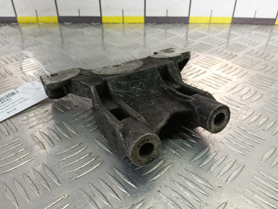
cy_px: 104
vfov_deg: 58.9
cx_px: 139
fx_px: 185
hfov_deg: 73.9
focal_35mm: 23
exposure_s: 1/50
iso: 108
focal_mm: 4.11
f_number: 1.6
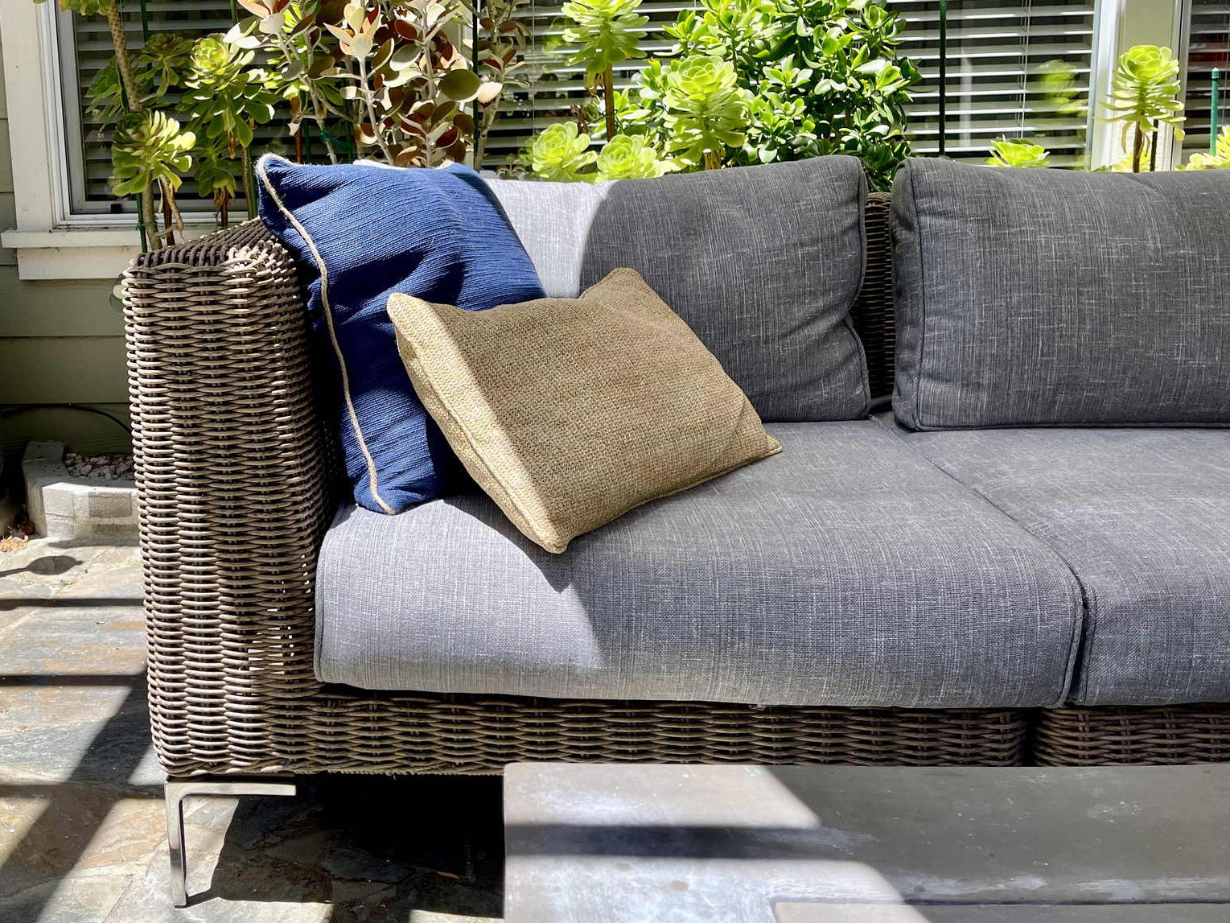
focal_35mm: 34
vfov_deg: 41.6
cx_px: 427
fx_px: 1208
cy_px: 367
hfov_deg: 53.1
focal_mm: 5.1
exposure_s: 1/1175
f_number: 1.6
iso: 32
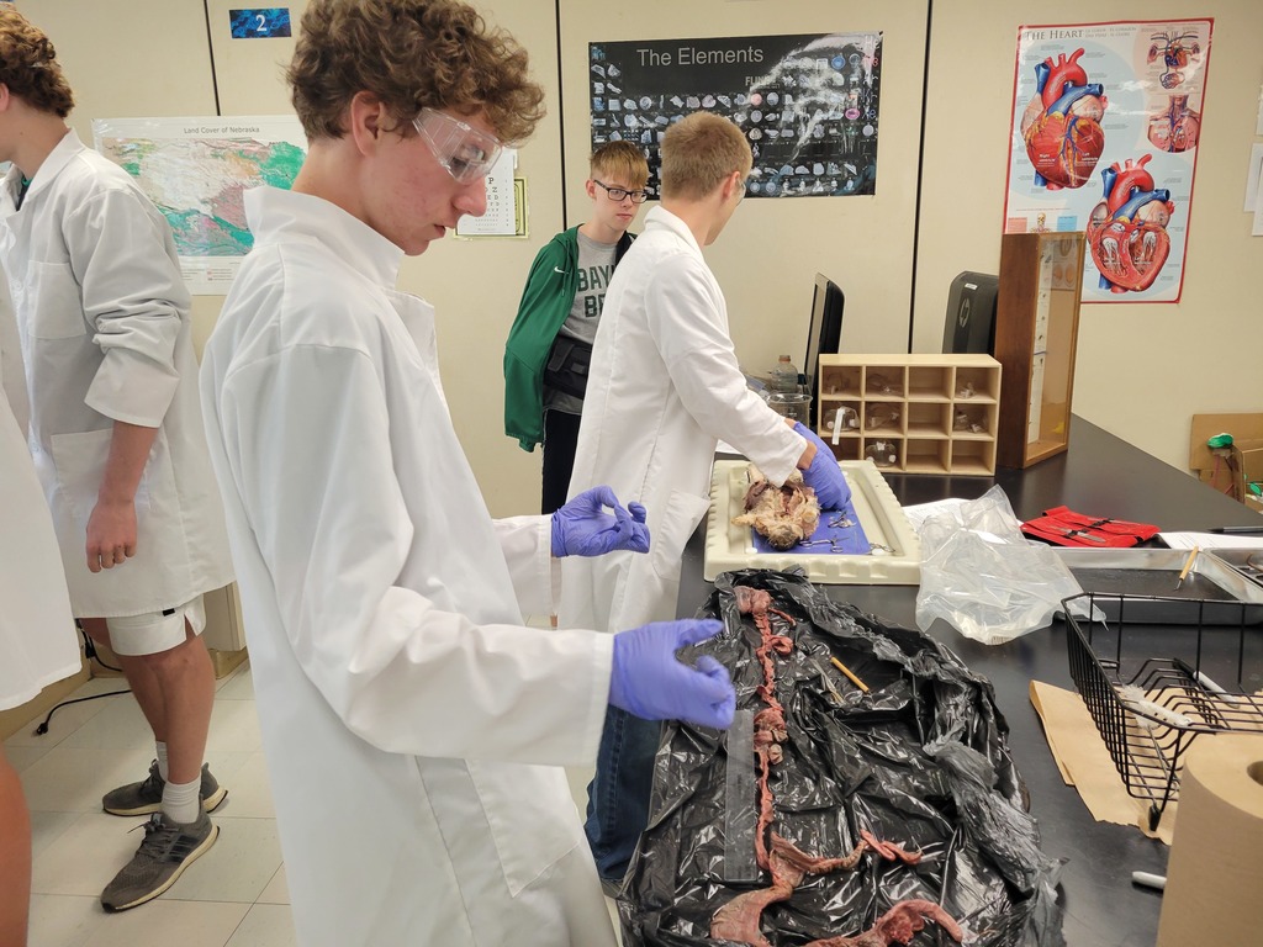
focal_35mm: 26
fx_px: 949
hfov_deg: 67.3
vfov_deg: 53.1
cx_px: 632
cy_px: 474
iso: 125
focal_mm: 5.4
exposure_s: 1/120
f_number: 1.8
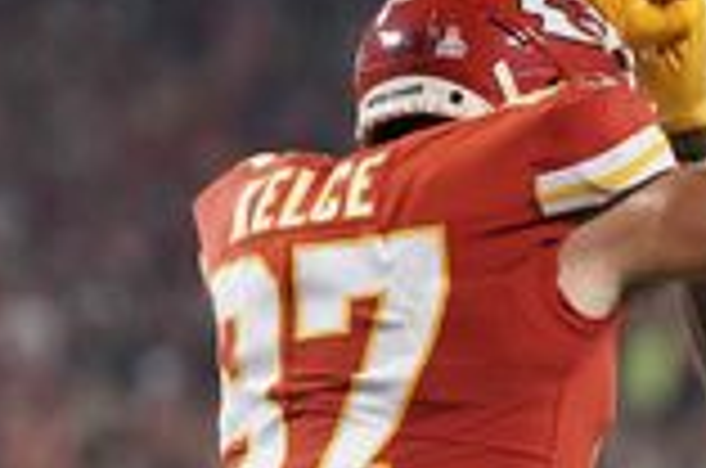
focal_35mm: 459
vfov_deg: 3.0
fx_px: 8983
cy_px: 423
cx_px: 594
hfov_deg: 4.5
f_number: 3.2
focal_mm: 180
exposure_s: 1/2000
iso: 2500
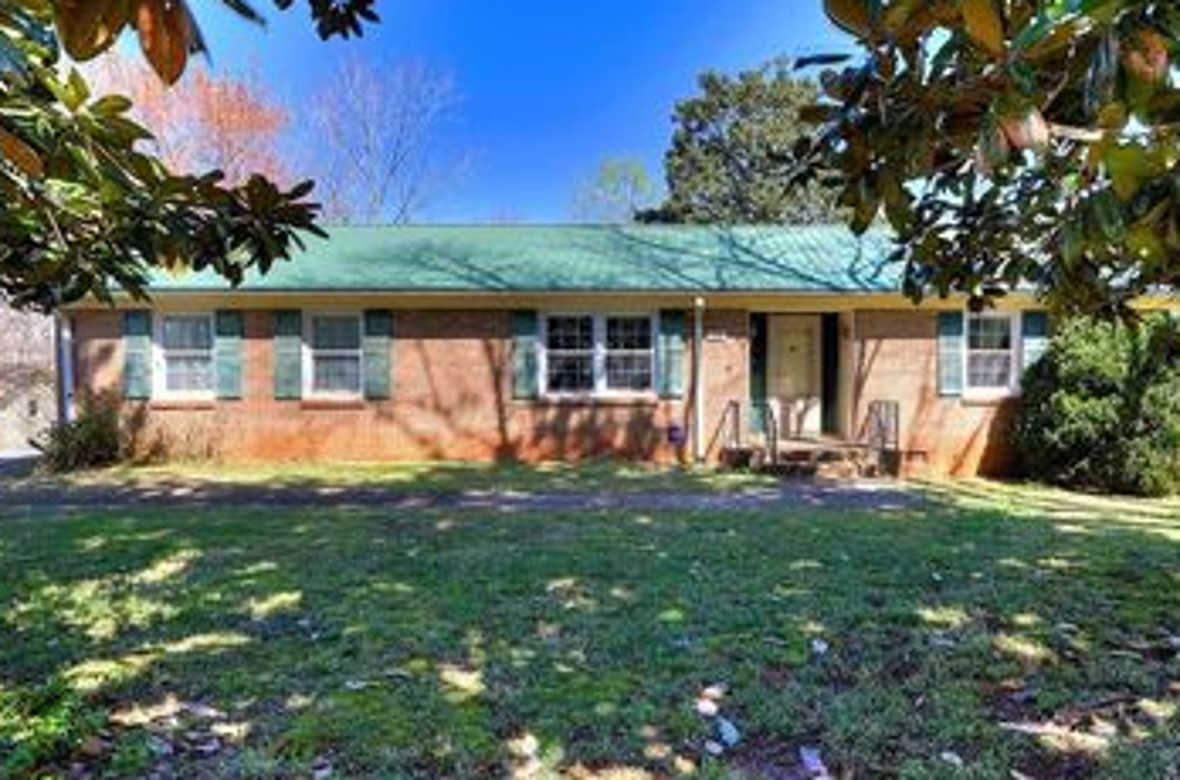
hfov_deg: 75.7
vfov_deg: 54.8
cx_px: 688
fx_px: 752
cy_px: 385
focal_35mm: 23
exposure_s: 1/80
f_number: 11
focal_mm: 16
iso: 400
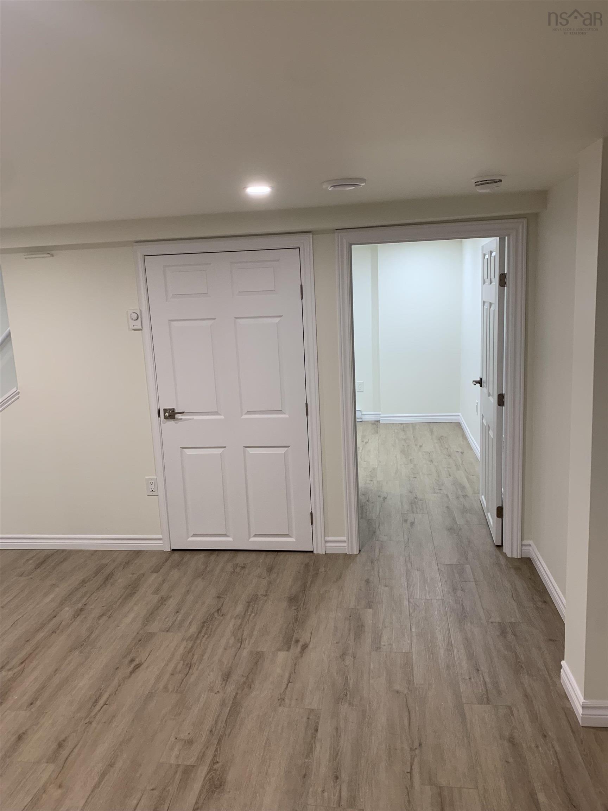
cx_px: 304
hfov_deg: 53.1
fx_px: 609
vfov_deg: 67.3
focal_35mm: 26
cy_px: 406
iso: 80
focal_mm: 4.25
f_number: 1.8
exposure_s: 1/60
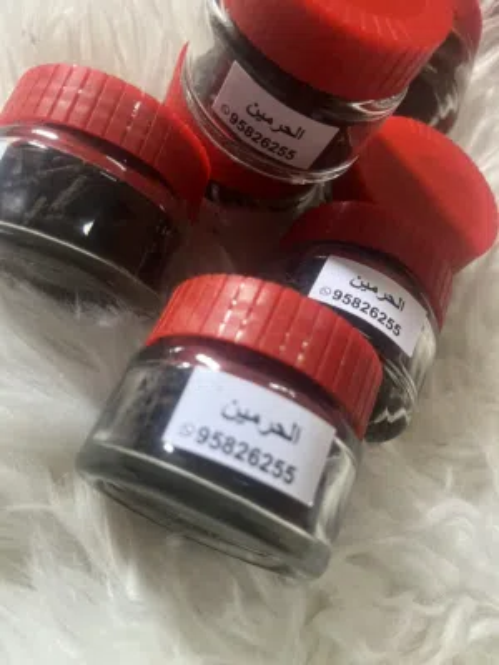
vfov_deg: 67.3
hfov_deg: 53.1
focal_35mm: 26
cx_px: 250
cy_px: 332
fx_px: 500
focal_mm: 5.1
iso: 200
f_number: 1.6
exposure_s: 1/60
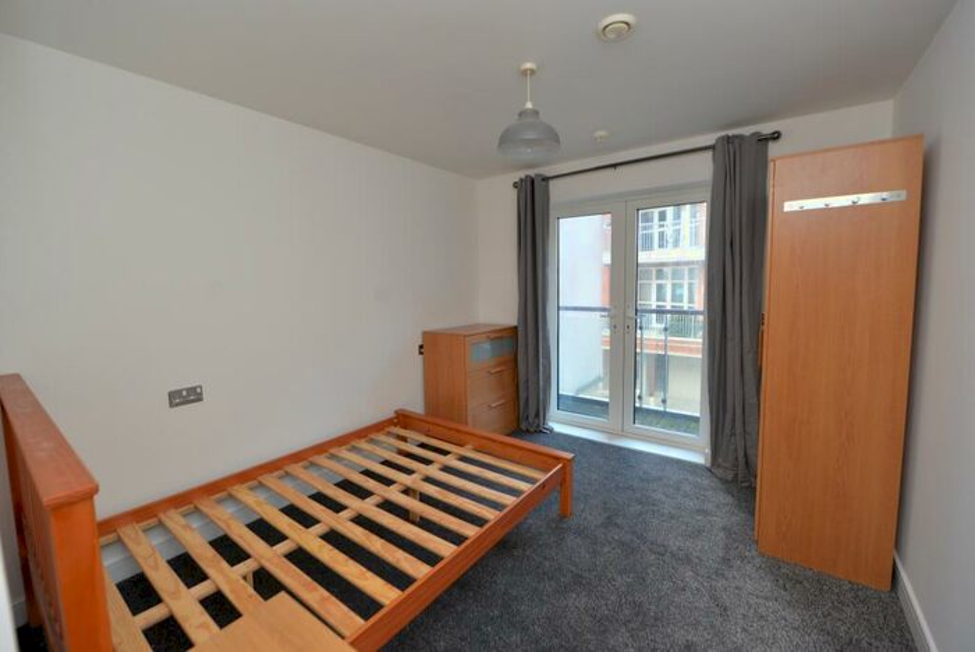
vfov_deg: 77.4
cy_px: 326
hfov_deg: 100.3
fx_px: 407
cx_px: 488
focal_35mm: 15
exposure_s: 1/60
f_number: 4
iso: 560
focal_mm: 15
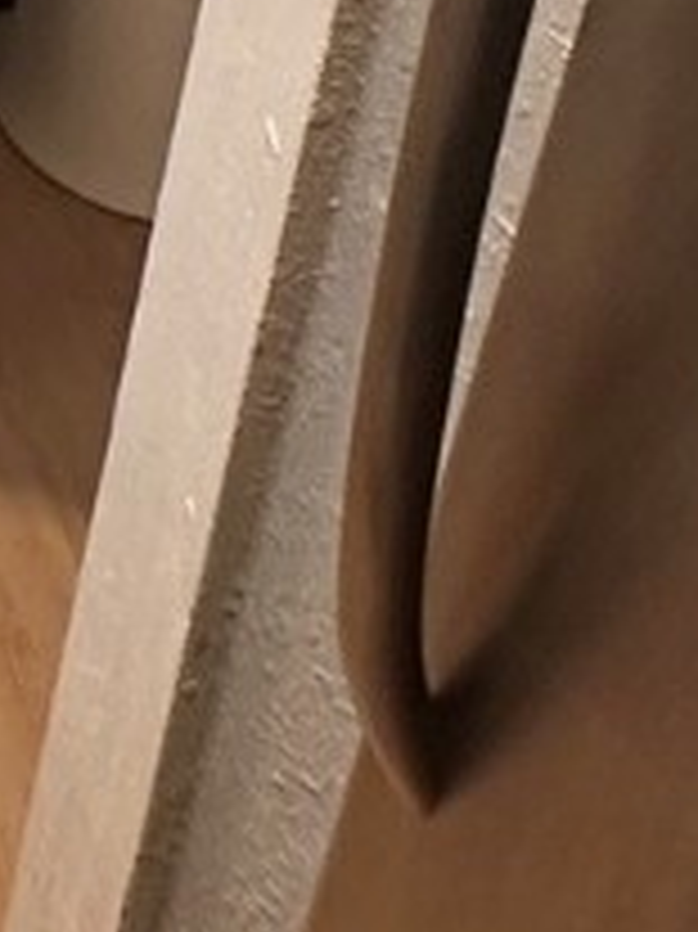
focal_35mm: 104
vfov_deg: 17.5
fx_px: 2799
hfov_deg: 11.4
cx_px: -1054
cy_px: -360
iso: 200
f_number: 2.2
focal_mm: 2.22
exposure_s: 1/60
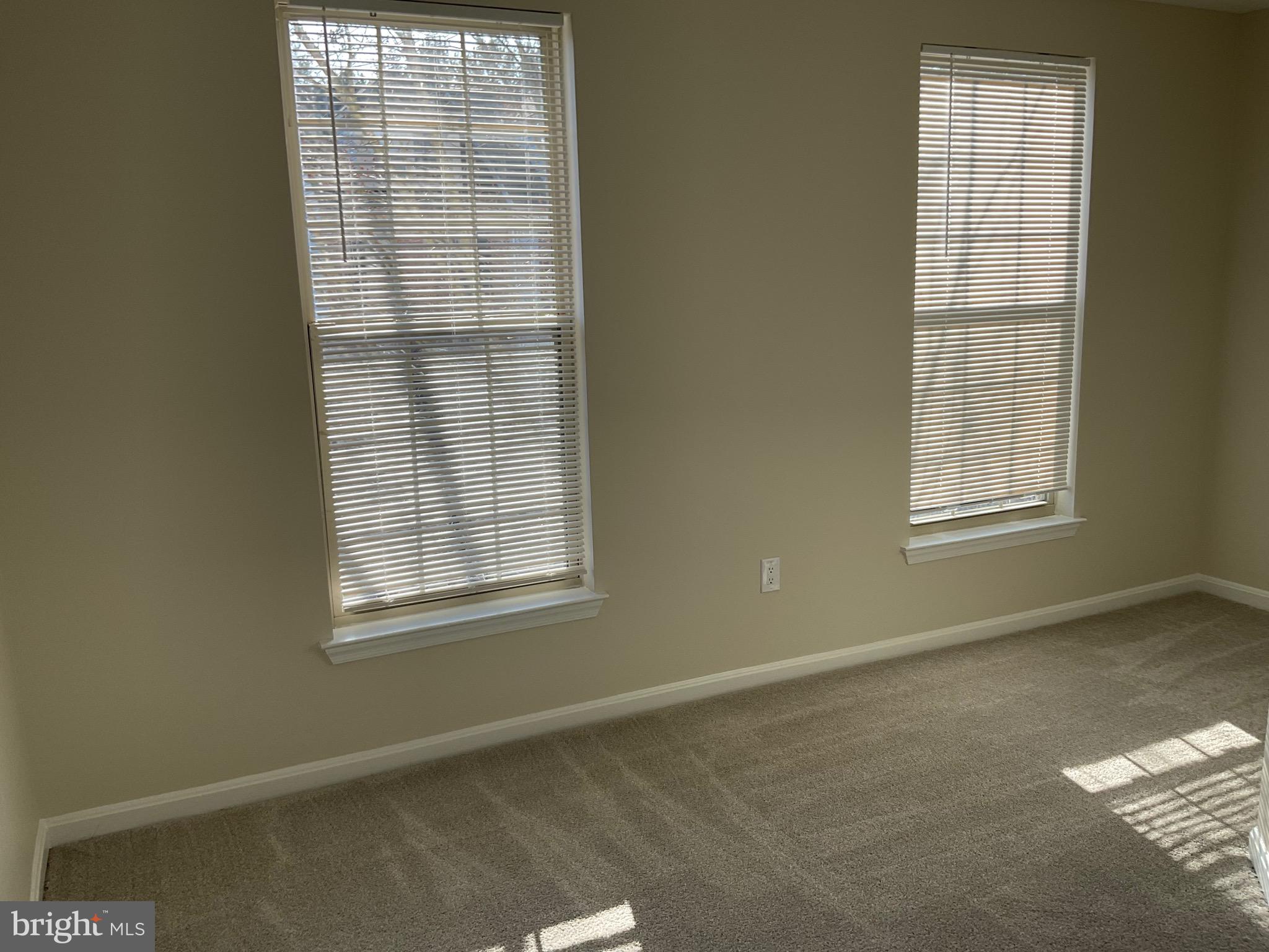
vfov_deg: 48.2
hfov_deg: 61.7
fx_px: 1063
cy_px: 476
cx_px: 634
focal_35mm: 29
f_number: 1.8
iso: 16
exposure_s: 1/280
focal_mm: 3
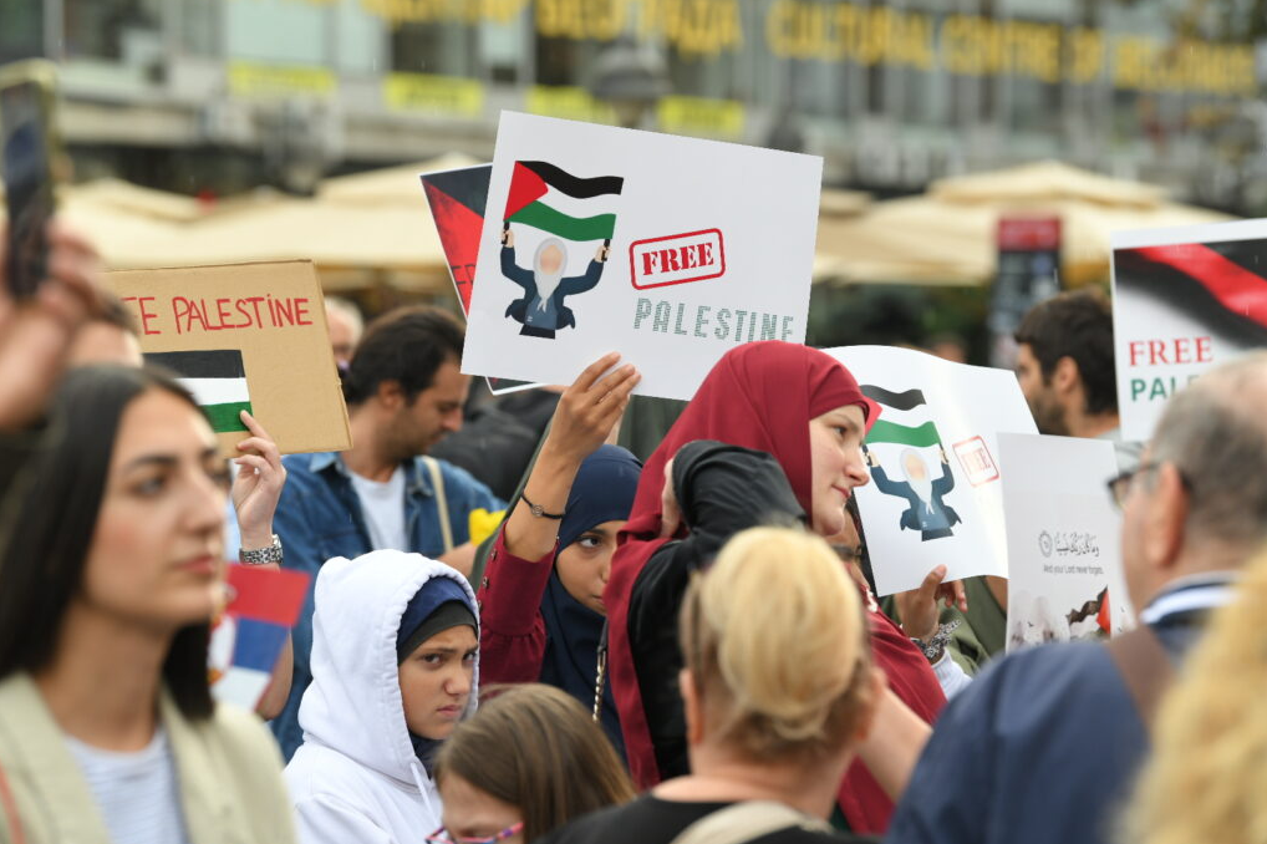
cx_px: 632
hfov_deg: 13.2
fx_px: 5488
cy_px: 421
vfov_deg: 8.8
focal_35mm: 156
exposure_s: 1/400
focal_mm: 155
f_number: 5
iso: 500
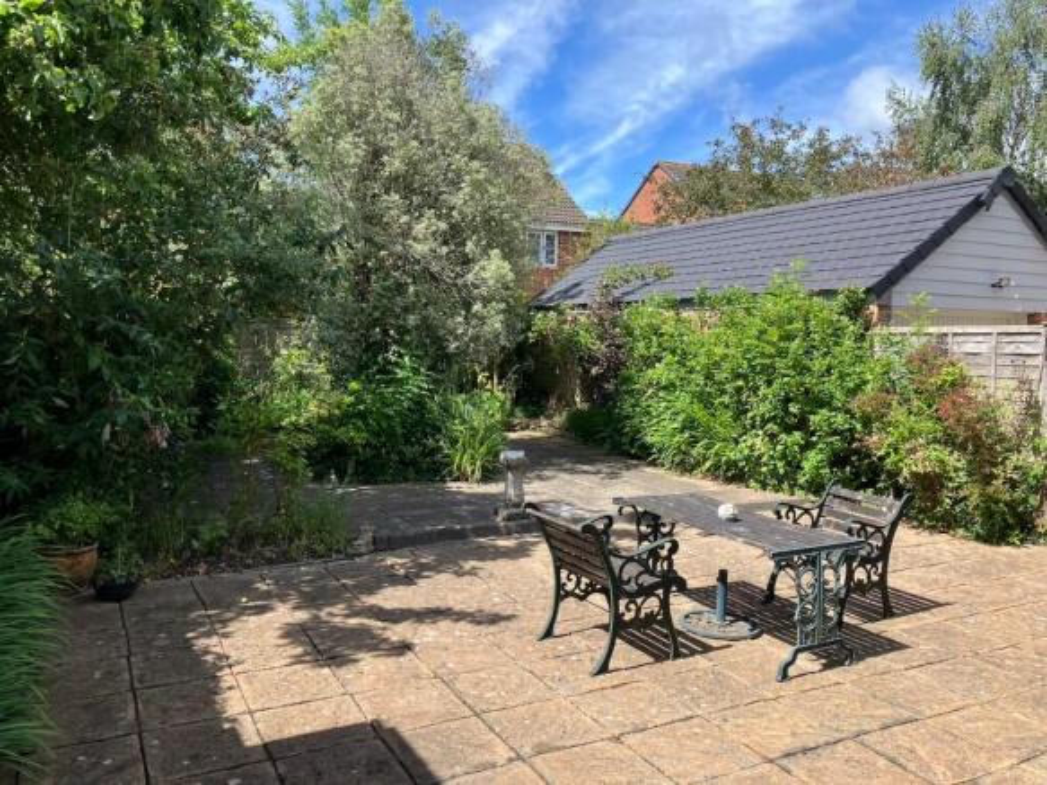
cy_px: 392
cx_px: 524
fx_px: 847
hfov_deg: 63.5
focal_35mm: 28
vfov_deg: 49.7
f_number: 1.8
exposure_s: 1/883
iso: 32
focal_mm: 3.99
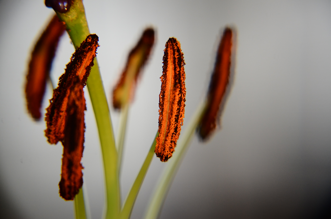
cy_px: 110
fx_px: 1445
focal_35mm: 158
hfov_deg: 13.1
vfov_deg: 8.7
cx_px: 166
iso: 720
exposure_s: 1/125
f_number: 7.1
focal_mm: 105
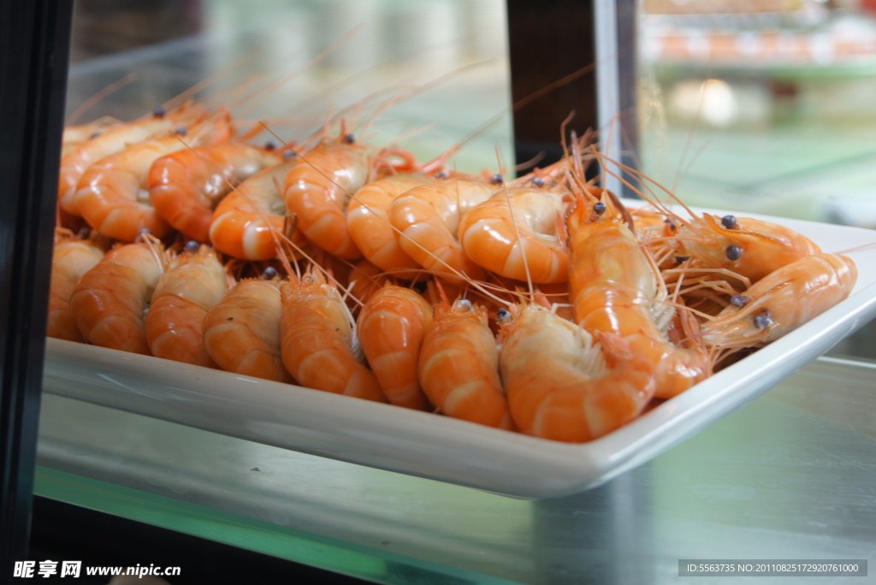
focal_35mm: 82
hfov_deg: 24.6
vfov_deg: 16.6
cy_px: 292
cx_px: 438
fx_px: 2009
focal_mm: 55
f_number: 5.6
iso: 200
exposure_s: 1/20
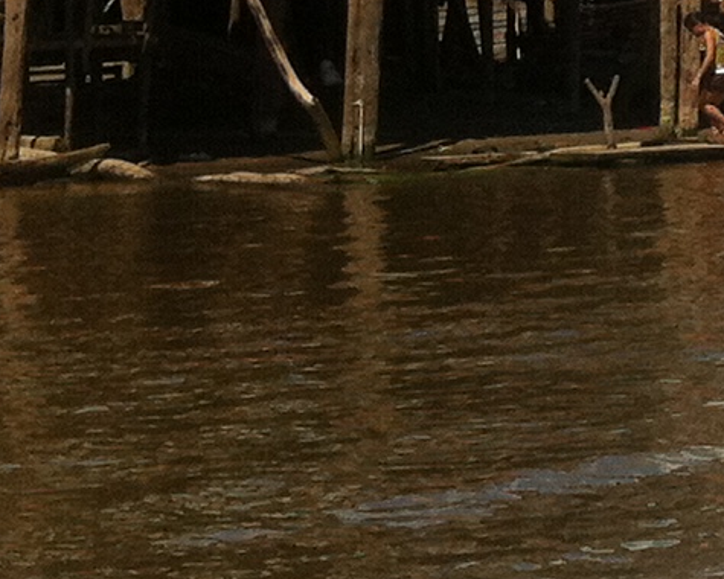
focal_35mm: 186
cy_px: -352
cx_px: 1073
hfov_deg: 10.1
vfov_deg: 8.1
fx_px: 3986
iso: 80
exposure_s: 1/2011
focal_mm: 3.85
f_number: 2.8
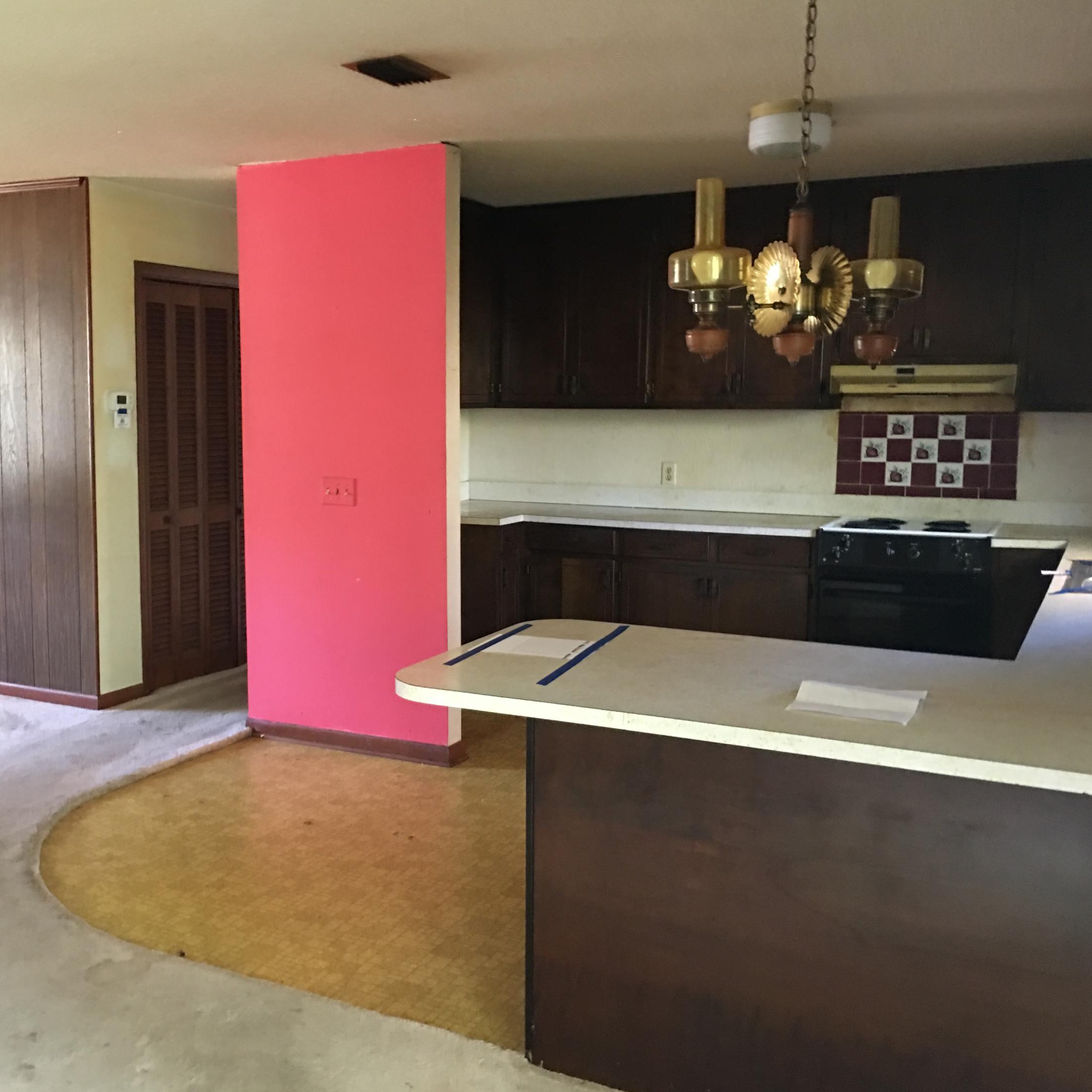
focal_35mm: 35
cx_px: 411
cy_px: 556
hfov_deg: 46.8
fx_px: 1249
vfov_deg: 47.2
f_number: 2.2
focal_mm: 4.15
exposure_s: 1/4
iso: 64
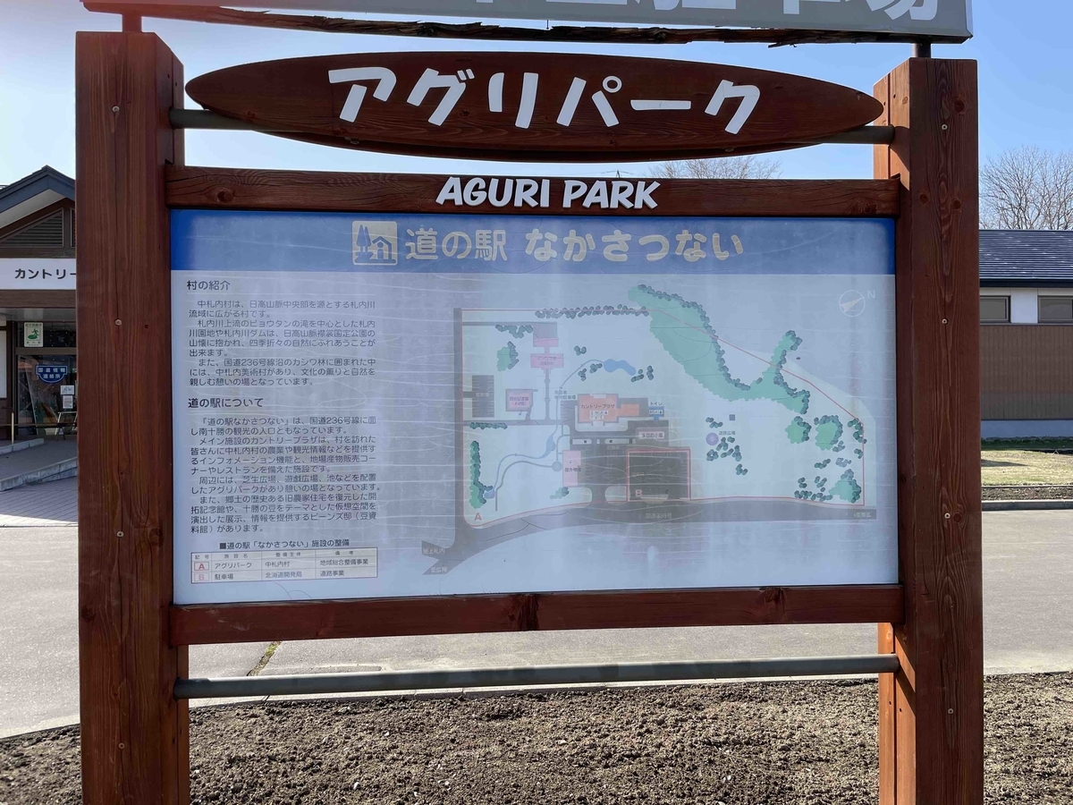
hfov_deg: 67.3
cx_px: 536
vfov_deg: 53.1
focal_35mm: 26
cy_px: 402
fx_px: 806
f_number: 1.6
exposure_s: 1/1916
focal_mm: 4.2
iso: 32
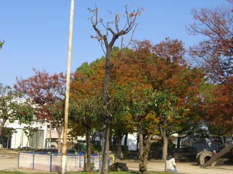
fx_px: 357
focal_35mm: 53
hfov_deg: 36.1
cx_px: 101
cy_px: 75
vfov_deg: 27.5
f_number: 4
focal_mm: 7.9
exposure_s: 1/500
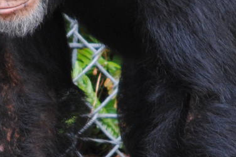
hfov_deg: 1.2
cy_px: 88
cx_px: 55
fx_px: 11732
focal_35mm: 1789
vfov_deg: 0.8
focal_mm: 280
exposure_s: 1/100
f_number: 5.6
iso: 400
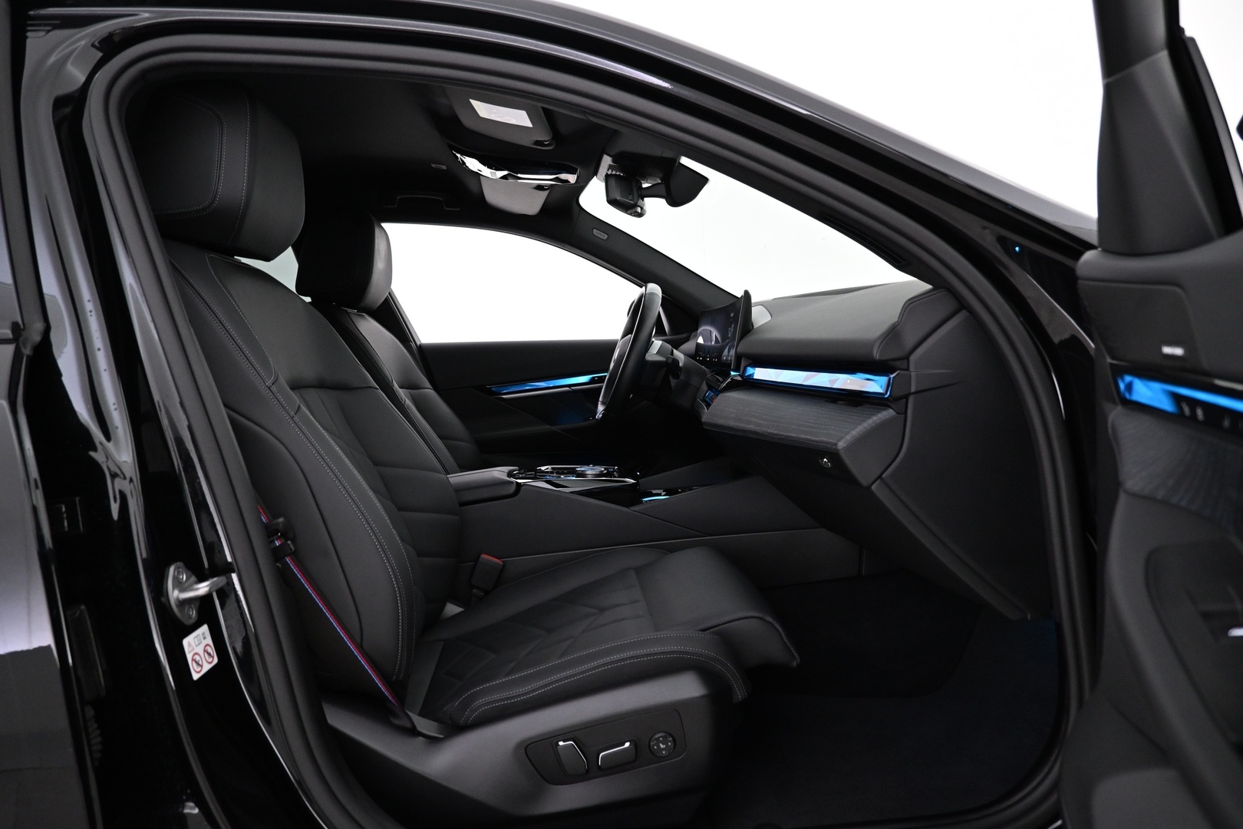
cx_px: 622
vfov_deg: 53.1
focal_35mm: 24
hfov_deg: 73.7
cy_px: 414
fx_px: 829
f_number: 4
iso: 1600
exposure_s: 1/25
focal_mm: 16
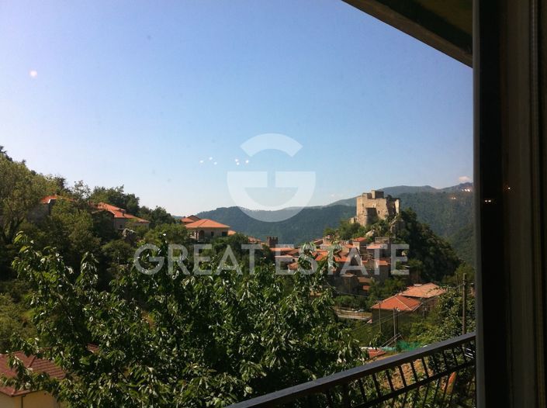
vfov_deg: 40.6
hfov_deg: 52.7
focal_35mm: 35
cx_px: 274
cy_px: 204
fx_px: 552
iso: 80
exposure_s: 1/1077
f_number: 2.8
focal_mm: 3.85
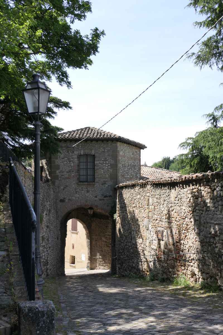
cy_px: 168
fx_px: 400
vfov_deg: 45.4
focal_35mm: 43
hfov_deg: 31.2
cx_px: 112
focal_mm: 15.7
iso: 125
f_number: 4
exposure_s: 1/400
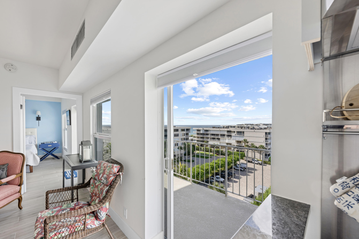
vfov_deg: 81.2
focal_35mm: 14
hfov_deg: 104.3
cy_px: 120
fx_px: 140
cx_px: 180
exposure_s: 1/13
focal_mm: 14
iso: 100
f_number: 8
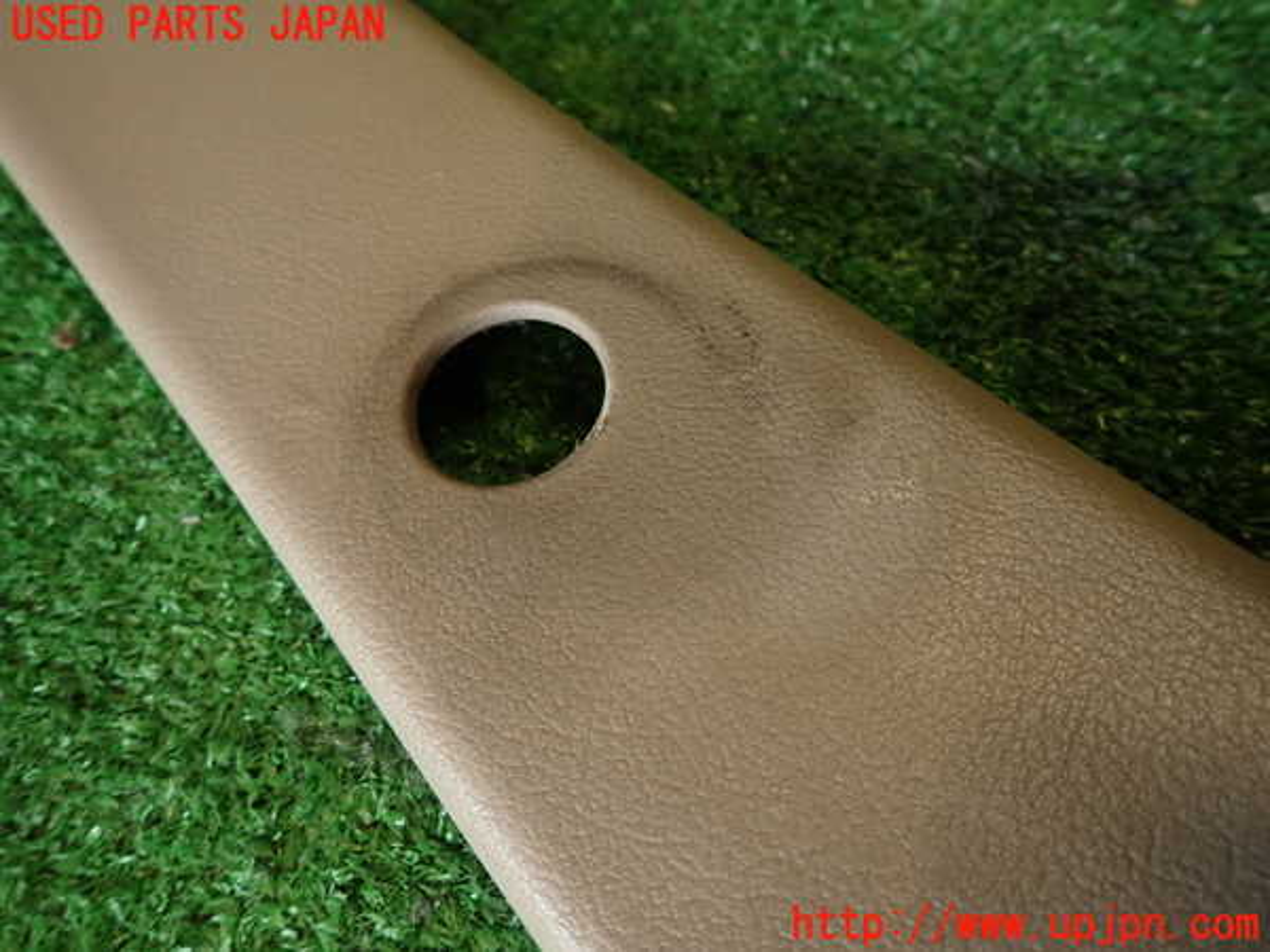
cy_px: 476
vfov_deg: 54.9
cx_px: 635
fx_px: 917
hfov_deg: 69.4
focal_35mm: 25
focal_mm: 4.5
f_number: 2
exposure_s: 1/60
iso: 125
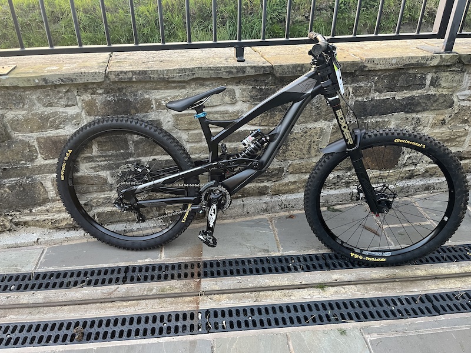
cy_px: 176
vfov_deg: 53.1
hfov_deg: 67.3
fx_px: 354
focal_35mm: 26
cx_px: 236
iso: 160
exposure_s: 1/60
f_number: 1.6
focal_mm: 5.1
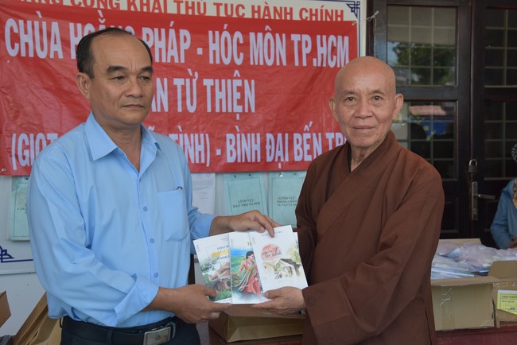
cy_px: 172
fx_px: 661
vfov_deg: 29.3
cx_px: 258
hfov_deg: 42.7
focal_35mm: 46
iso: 400
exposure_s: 1/125
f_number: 5.6
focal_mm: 46
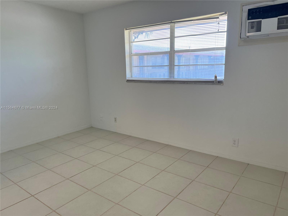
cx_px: 144
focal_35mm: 26
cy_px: 108
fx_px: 216
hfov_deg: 67.3
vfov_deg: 53.1
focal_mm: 5.7
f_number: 1.5
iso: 64
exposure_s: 1/148
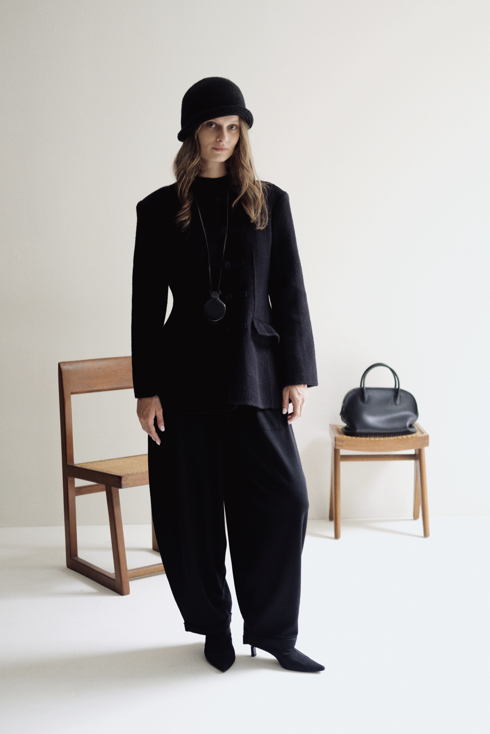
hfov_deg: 25.5
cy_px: 367
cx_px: 245
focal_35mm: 53
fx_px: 1082
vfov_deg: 37.5
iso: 320
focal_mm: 35
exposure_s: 1/52
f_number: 2
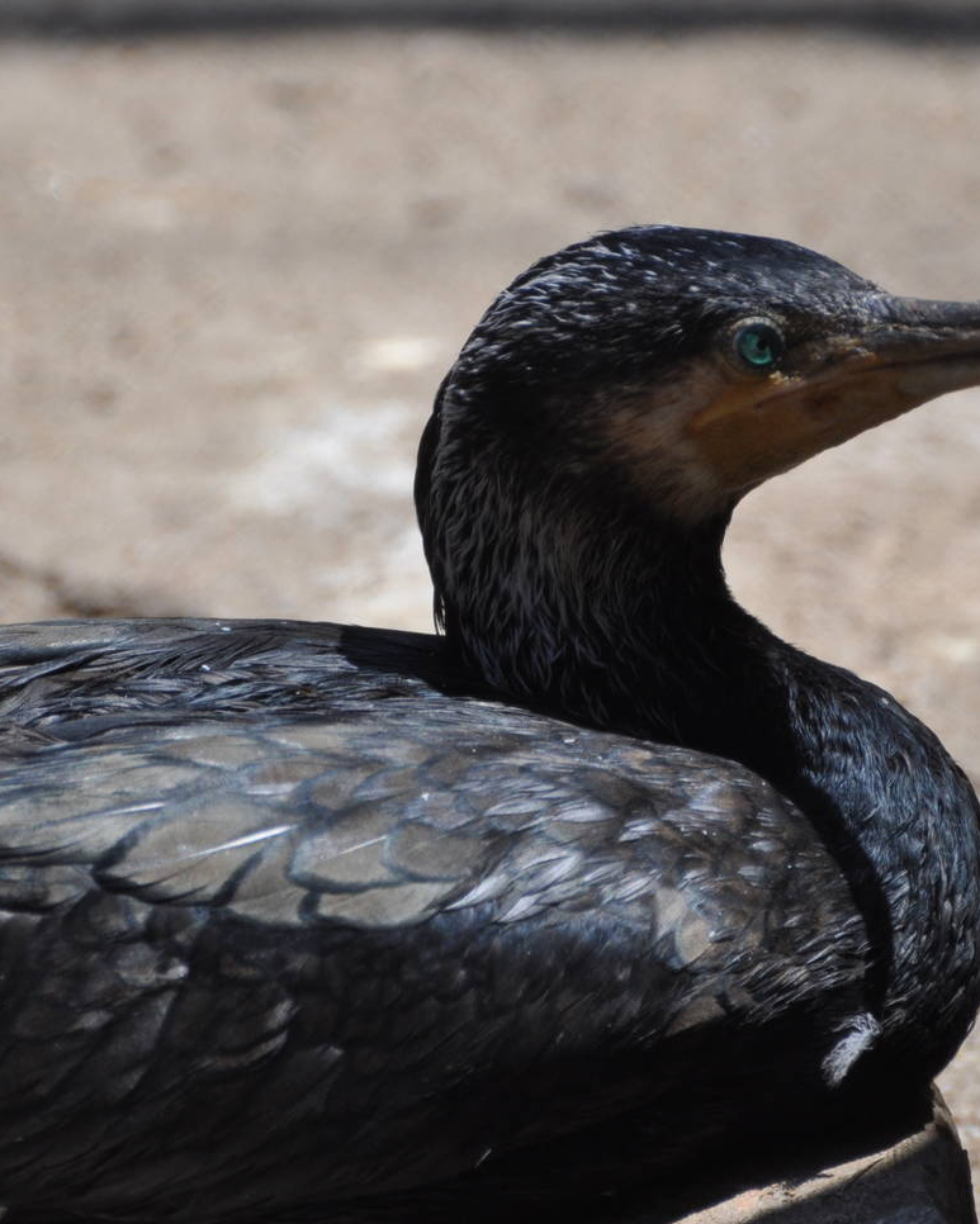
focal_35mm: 699
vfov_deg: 2.8
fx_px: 25338
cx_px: 540
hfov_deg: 2.2
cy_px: 610
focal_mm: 300
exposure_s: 1/1000
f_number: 5.6
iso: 400
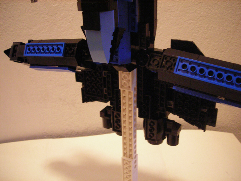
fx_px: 265
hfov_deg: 49.0
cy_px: 90
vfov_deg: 37.7
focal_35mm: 38
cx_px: 120
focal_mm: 6.3
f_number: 3.2
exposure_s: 1/3.6
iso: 200
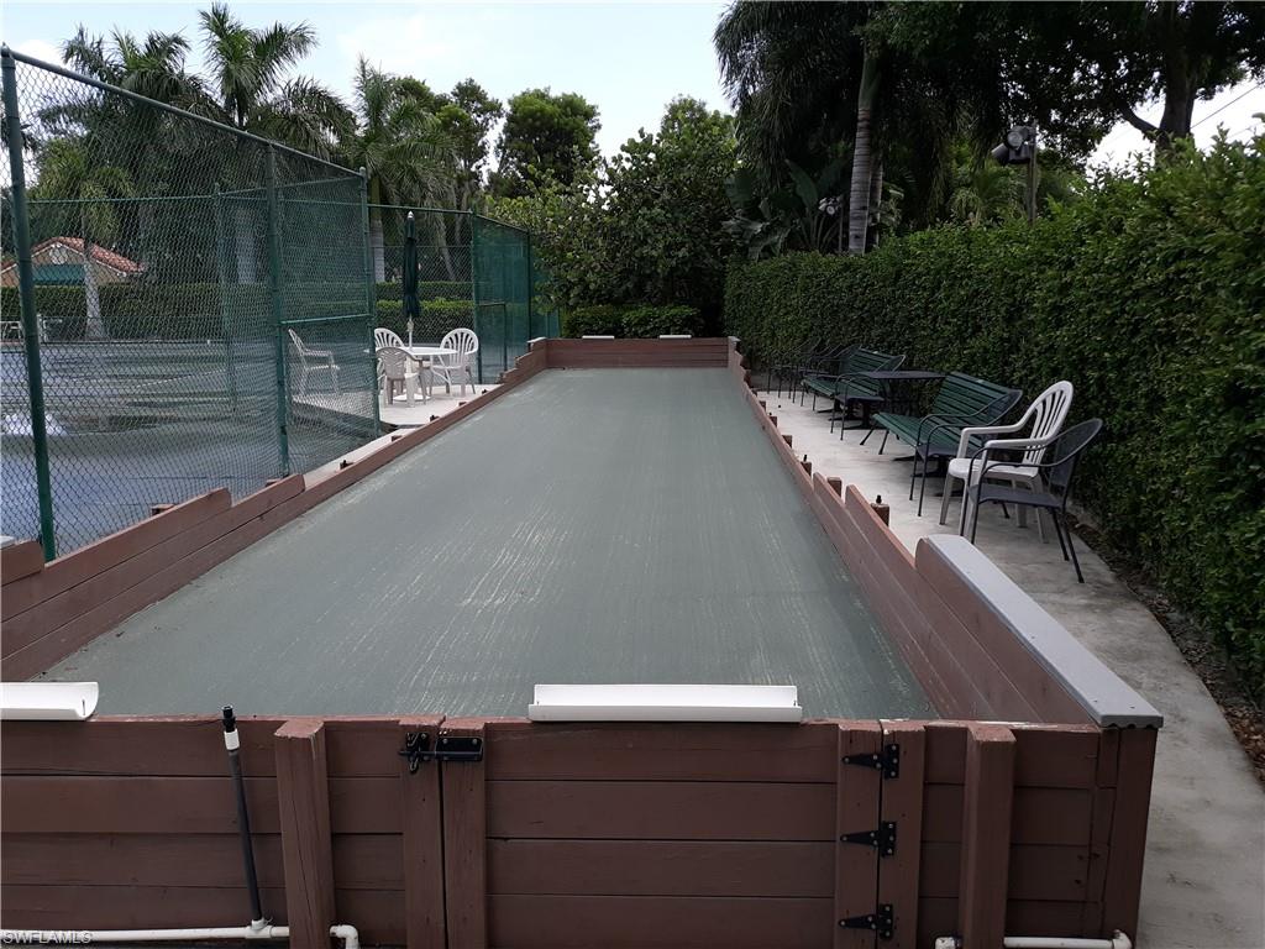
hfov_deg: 63.4
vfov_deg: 49.7
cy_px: 474
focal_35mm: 28
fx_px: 1023
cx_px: 632
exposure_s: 1/841
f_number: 1.7
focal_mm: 3.7
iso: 40
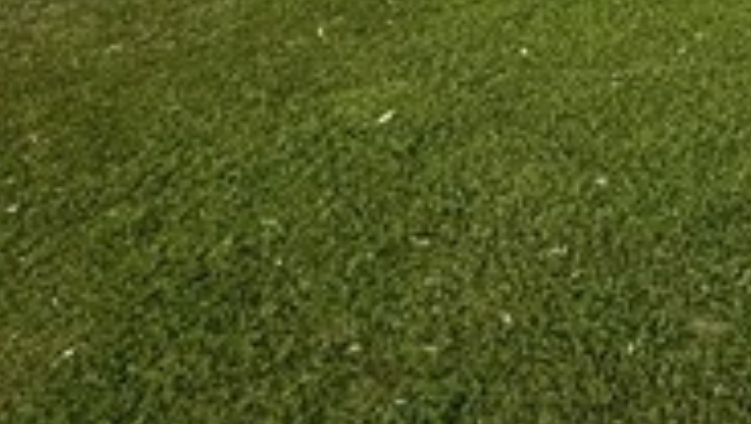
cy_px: -306
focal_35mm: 53
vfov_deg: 18.5
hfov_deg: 31.6
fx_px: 1057
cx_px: 935
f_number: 2.2
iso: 50
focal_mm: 2.22
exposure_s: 1/416
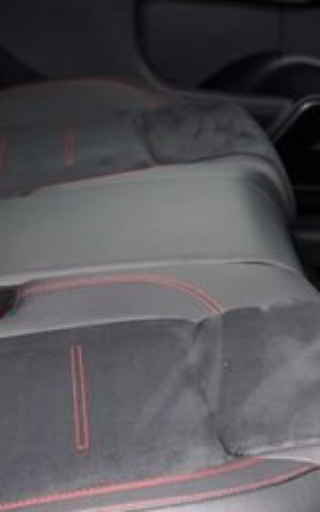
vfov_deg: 21.0
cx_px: 336
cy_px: 55
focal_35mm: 97
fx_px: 1355
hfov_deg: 13.3
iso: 100
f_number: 3.2
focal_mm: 24
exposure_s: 1/40
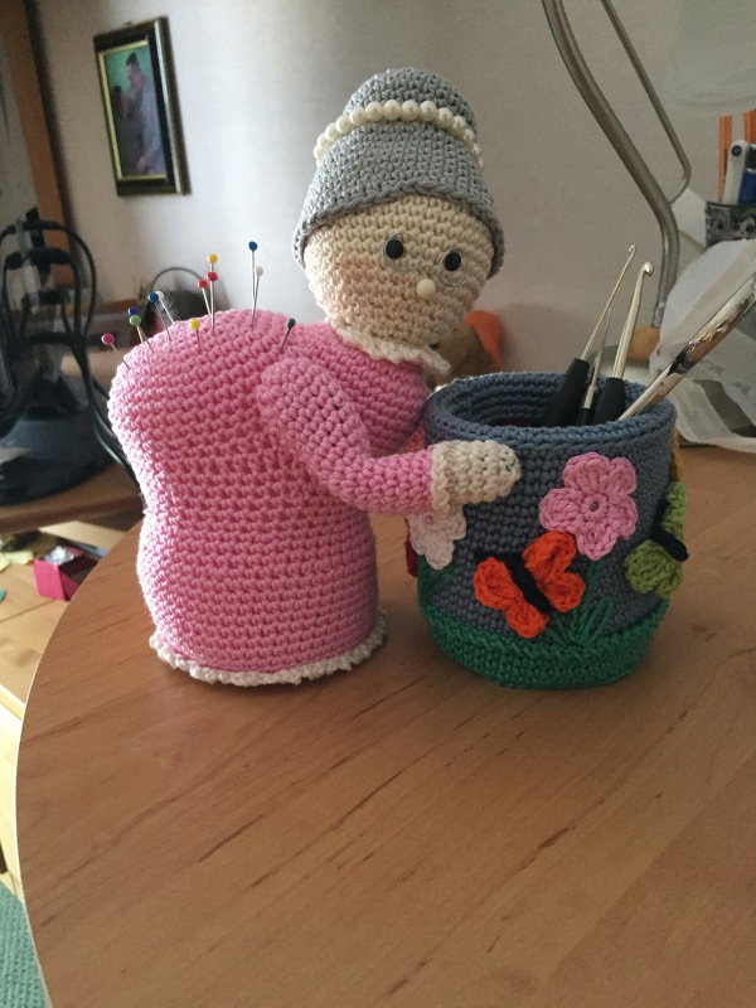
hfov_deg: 48.2
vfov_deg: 61.7
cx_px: 378
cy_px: 504
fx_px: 844
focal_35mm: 29
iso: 250
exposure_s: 1/25
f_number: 2.2
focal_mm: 4.15
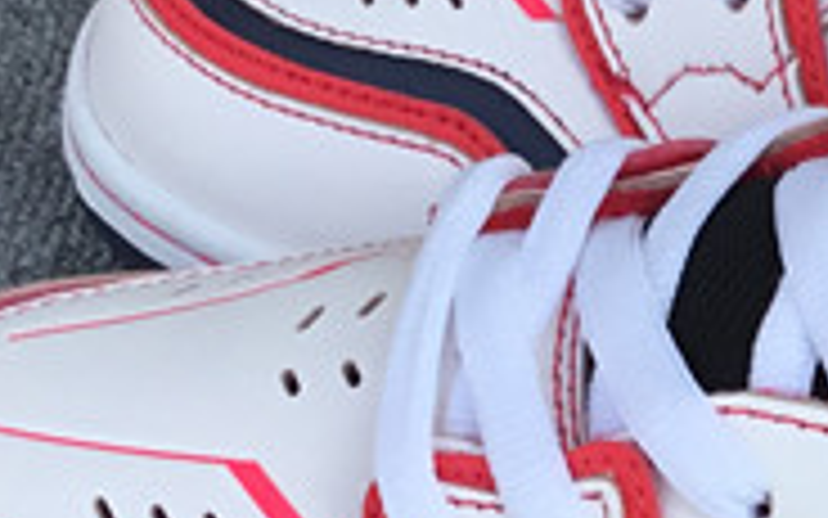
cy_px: 448
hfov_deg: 12.5
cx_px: 1116
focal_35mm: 161
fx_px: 3633
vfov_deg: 8.1
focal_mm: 3.3
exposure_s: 1/377
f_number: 2.4
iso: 25
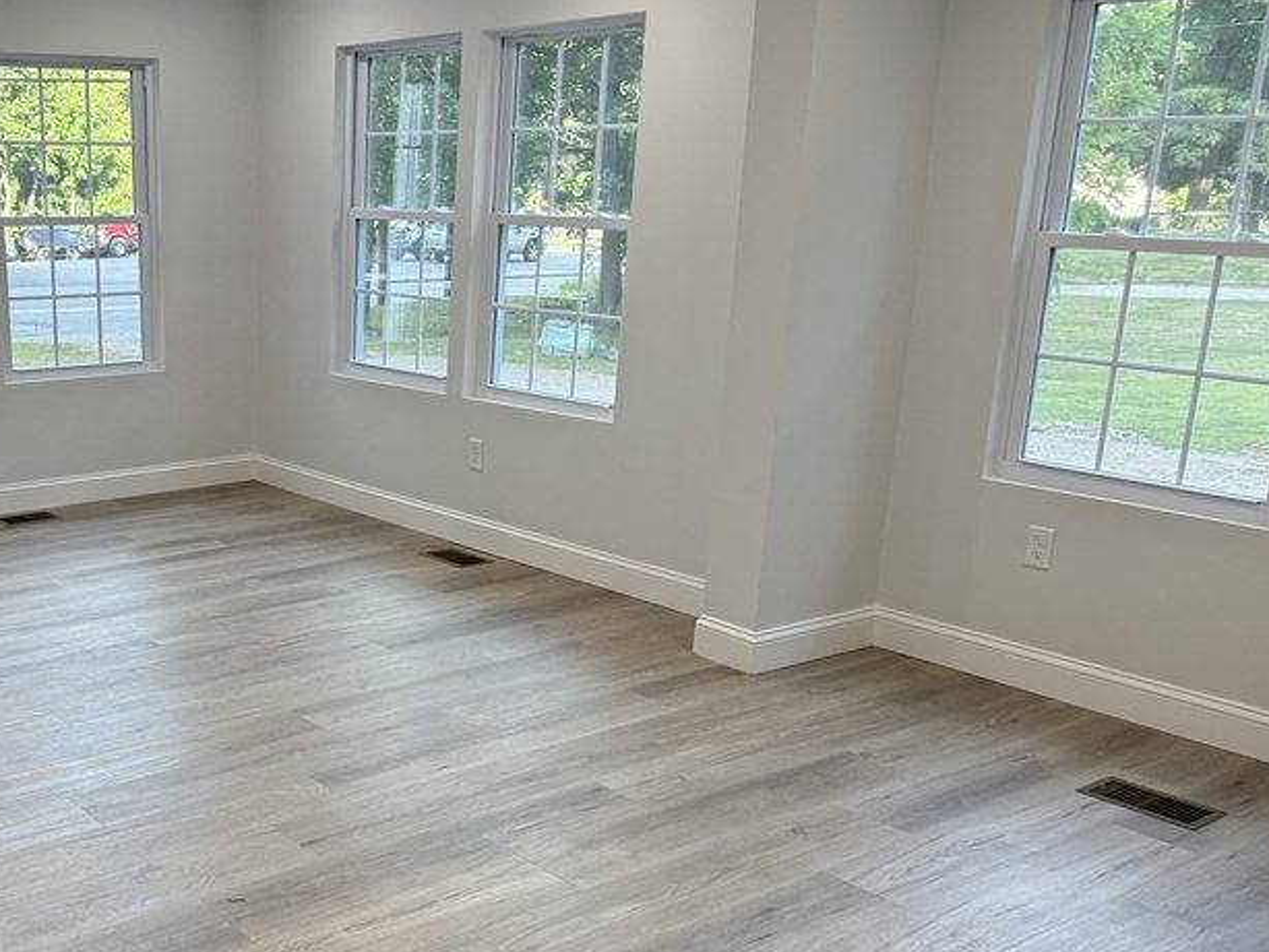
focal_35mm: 40
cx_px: 265
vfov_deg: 35.8
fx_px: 1467
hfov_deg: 44.6
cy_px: 589
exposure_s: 1/129
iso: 125
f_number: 1.78
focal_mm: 6.76
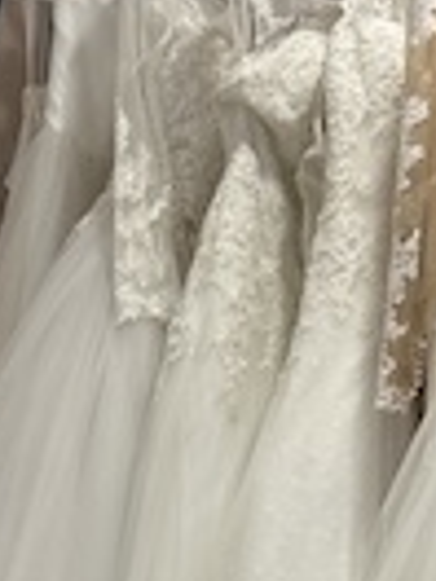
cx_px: -132
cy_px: 823
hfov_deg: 11.5
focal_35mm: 126
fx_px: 2116
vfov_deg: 14.7
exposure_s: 1/100
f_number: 1.5
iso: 50
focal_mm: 5.7
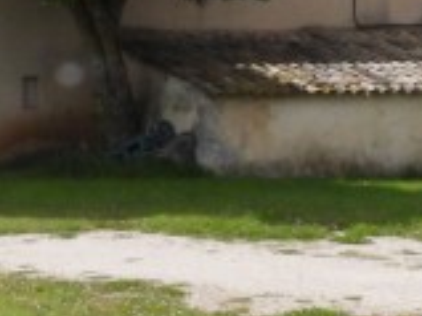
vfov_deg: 12.2
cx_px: -48
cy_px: 125
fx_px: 1474
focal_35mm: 121
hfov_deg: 15.8
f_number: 8
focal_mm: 4.3
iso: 400
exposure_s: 1/1000
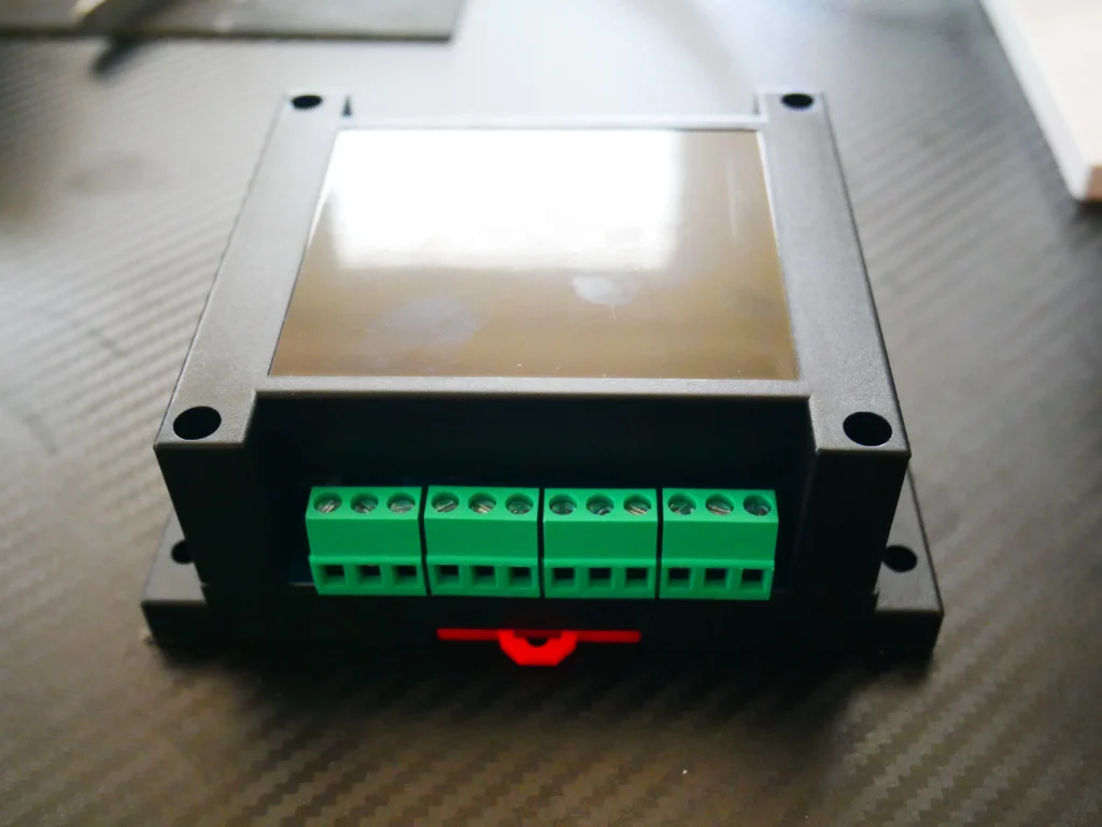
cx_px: 551
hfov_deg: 49.0
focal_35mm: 38
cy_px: 414
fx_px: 1210
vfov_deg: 37.8
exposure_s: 1/50
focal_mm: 19
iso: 3200
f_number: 4.3
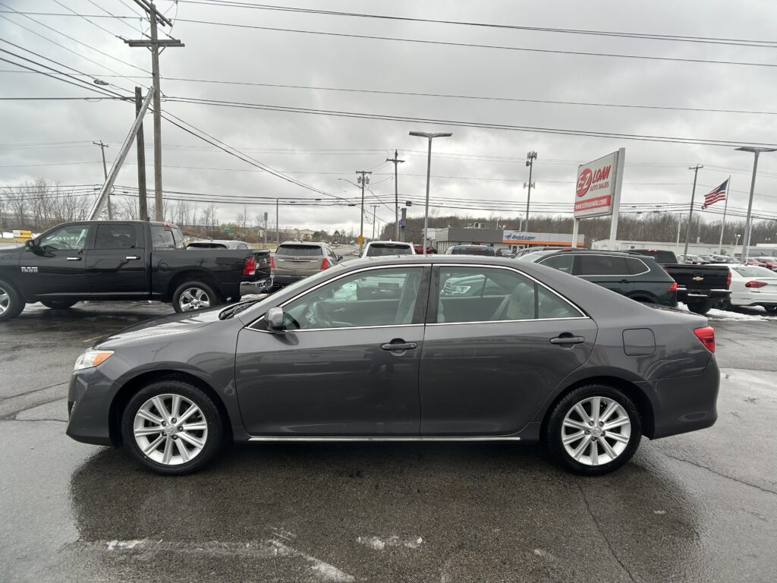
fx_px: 584
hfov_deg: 67.3
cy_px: 292
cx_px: 388
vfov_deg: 53.1
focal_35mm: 26
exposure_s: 1/1238
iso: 50
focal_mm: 5.7
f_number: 1.5
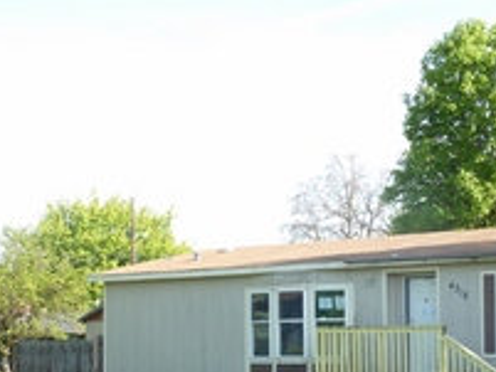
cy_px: 298
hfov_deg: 27.7
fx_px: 989
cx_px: 375
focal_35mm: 69
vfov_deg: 21.1
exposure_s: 1/160
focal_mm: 6.5
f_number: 4
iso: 80
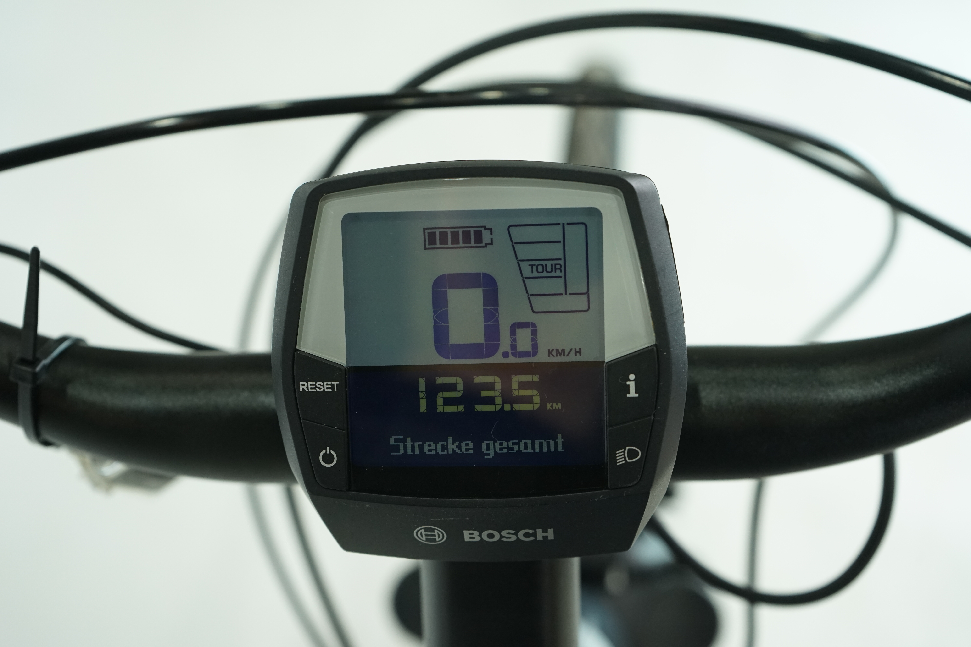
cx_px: 486
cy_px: 324
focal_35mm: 49
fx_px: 1322
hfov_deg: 40.3
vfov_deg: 27.5
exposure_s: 1/200
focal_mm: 49
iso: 1600
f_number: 5.6
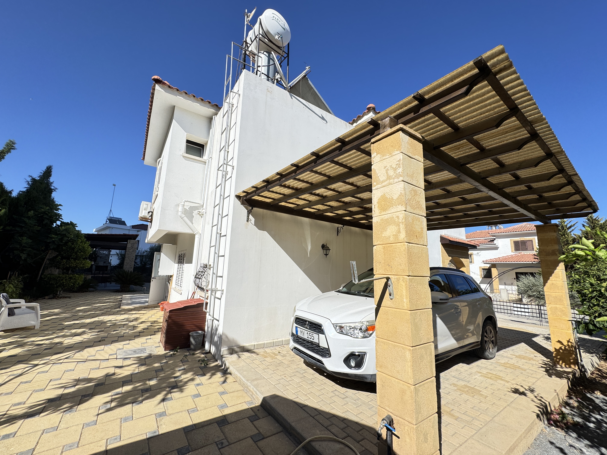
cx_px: 304
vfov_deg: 85.7
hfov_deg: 102.1
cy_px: 228
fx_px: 245
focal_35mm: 14
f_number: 2.2
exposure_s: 1/1789
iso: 50
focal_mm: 2.22
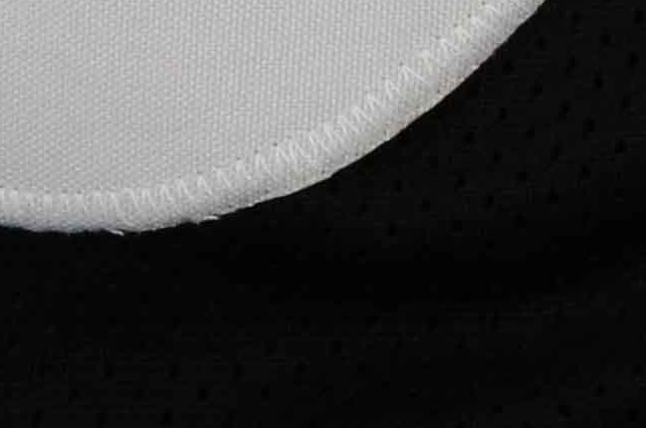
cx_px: 1097
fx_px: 5355
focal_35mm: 299
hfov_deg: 6.8
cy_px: -1114
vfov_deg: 4.3
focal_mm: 26
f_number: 18
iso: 200
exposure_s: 1/160
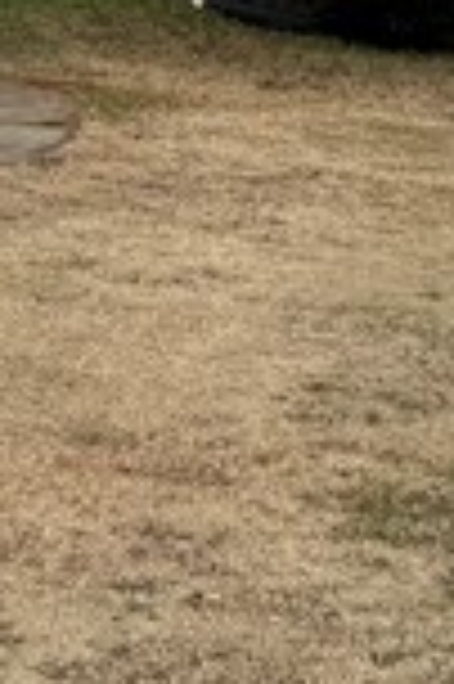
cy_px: -306
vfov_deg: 11.8
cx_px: -512
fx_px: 3185
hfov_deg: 7.7
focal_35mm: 168
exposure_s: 1/1464
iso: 80
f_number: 1.78
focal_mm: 6.76
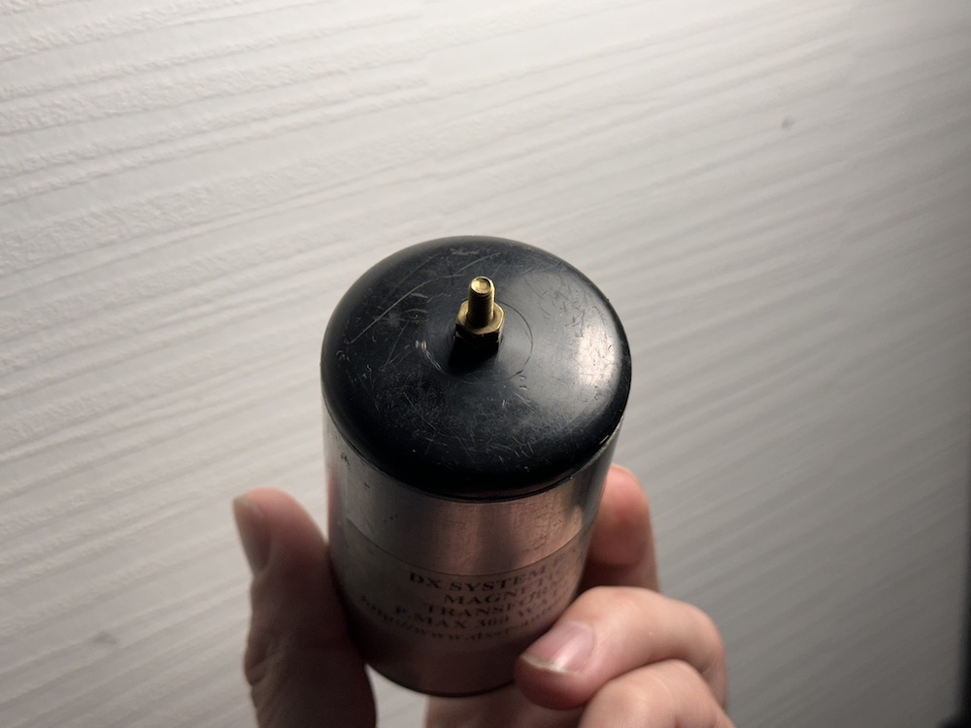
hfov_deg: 39.7
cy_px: 364
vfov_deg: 30.3
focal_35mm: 48
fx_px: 1346
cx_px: 486
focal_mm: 6.86
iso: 64
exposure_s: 1/200
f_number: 1.78
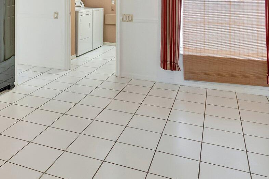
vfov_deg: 31.2
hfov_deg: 47.6
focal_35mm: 39
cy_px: -7
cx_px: 66
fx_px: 291
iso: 1000
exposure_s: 1/10
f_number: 8
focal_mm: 10
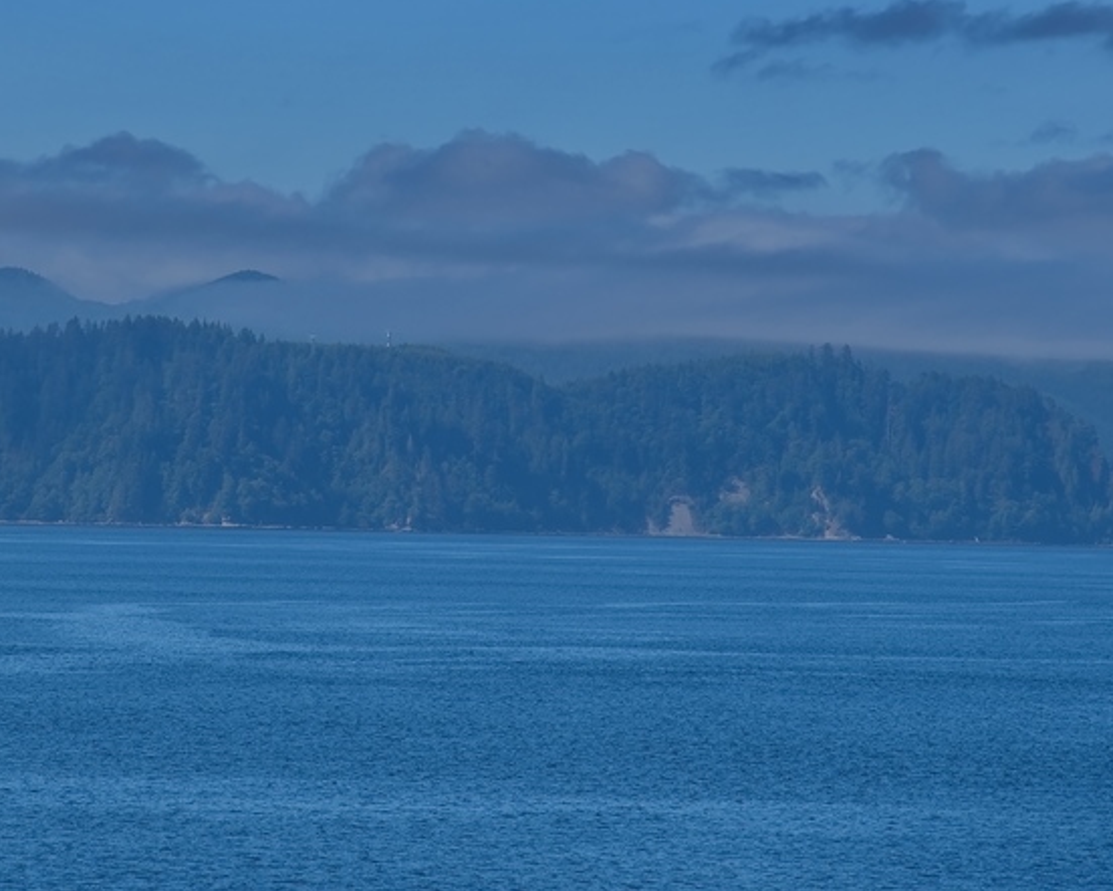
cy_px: 333
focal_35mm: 261
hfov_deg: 7.4
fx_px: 8601
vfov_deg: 5.9
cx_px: 387
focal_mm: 120
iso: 100
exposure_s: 1/320
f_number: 9
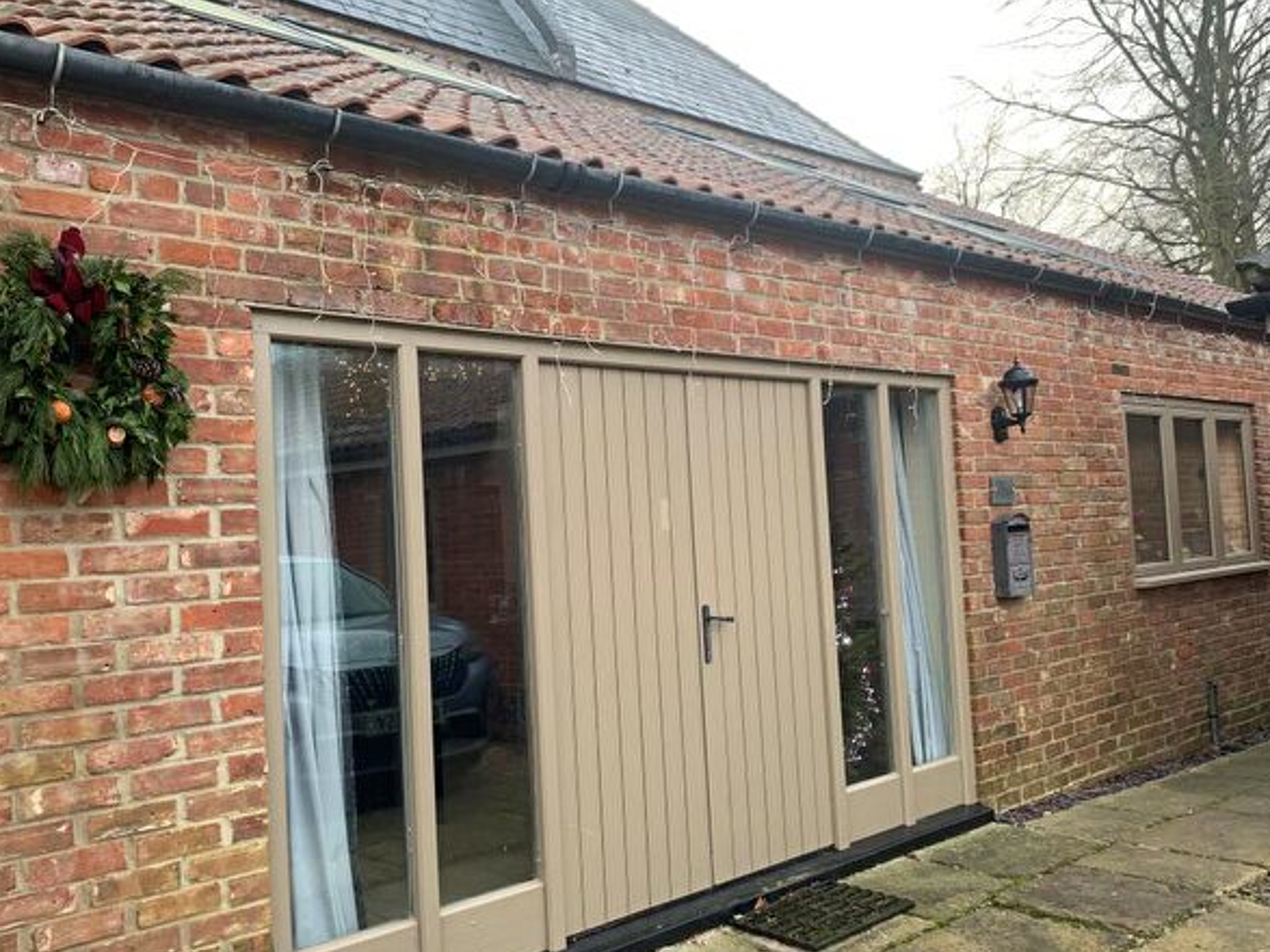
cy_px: 492
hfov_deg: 58.2
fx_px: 1137
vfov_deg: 45.4
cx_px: 571
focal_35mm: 31
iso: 40
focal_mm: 4.25
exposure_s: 1/121
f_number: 1.8
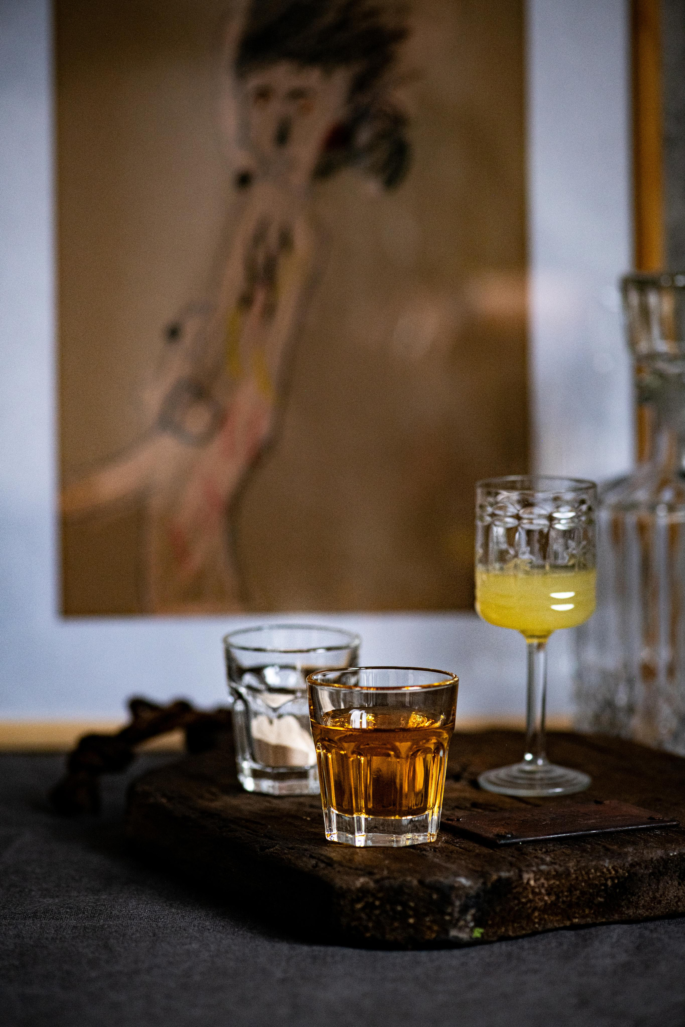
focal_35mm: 105
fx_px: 2997
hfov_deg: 13.0
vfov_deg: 19.5
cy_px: 514
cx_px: 342
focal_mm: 105
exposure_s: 1/80
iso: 640
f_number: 5.6
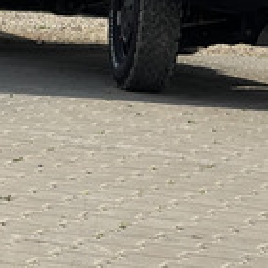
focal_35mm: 242
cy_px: -287
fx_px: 2120
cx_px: 212
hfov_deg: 7.2
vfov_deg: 7.0
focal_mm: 7.5
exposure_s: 1/1698
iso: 20
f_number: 2.2
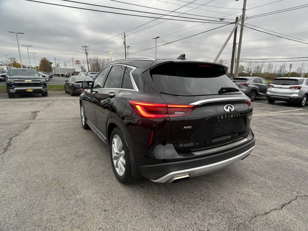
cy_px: 116
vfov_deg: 53.1
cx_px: 154
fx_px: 231
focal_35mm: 26
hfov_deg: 67.3
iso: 50
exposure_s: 1/121
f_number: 1.5
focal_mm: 5.7
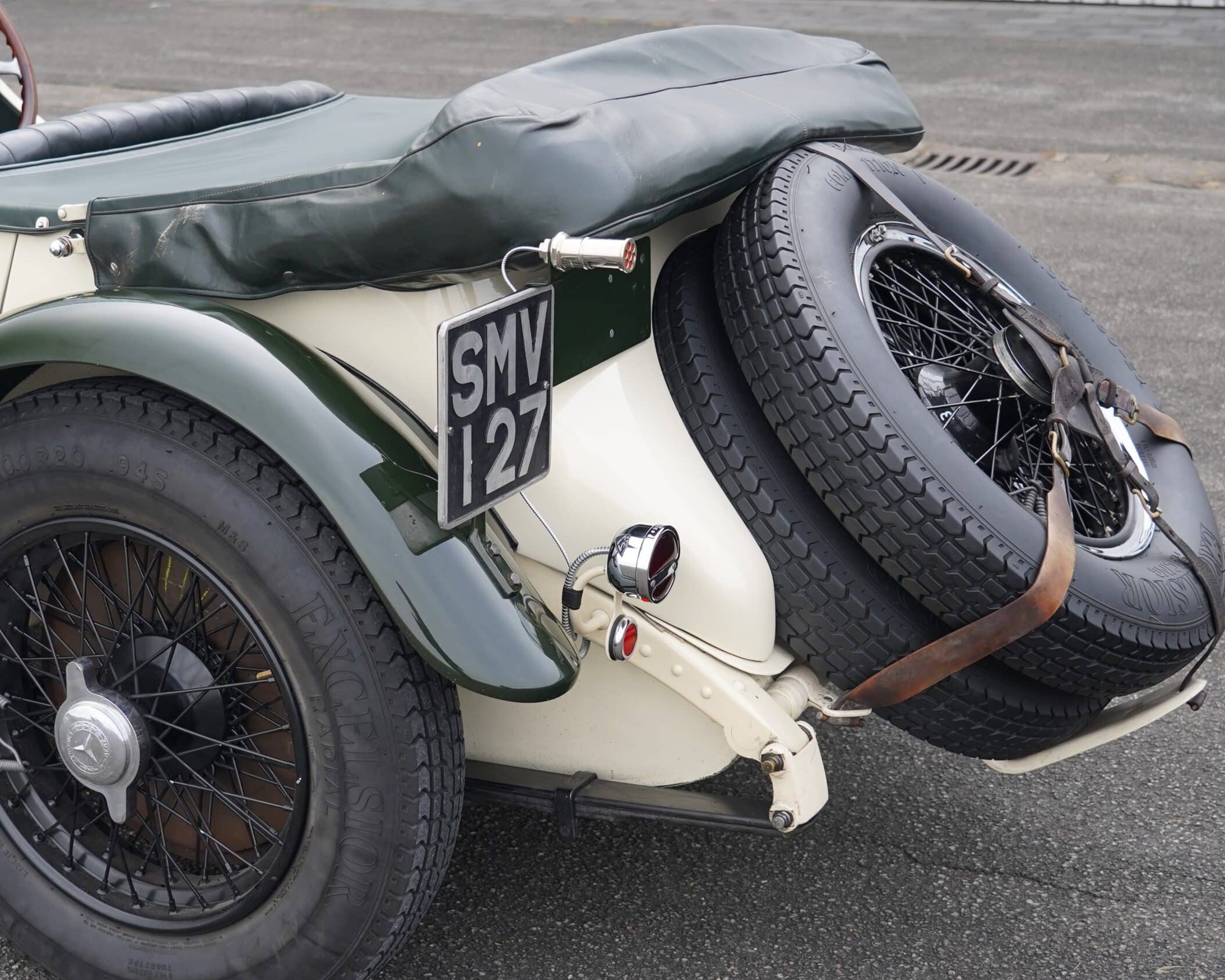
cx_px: 534
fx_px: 2103
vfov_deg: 26.2
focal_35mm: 58
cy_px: 493
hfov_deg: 32.4
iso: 400
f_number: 4
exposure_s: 1/160
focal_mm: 34
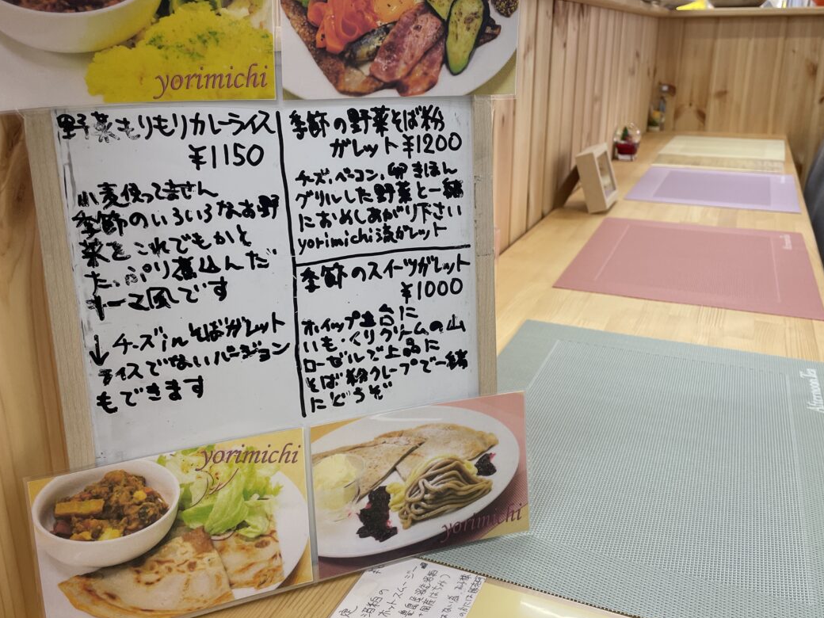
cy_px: 279
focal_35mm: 32
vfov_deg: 44.1
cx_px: 412
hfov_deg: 56.8
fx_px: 762
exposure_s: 1/121
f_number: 1.6
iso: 50
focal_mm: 4.2
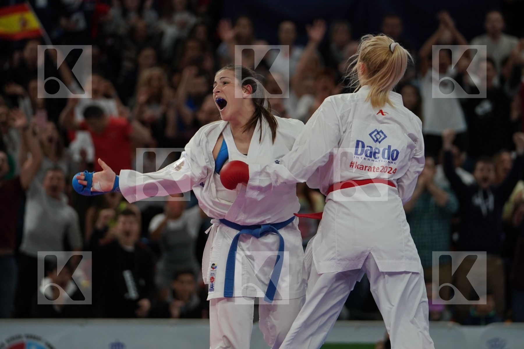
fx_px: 3377
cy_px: 174
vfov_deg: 5.9
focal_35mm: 232
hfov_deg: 8.9
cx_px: 262
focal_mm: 155
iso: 1000
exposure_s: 1/1000
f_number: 2.8
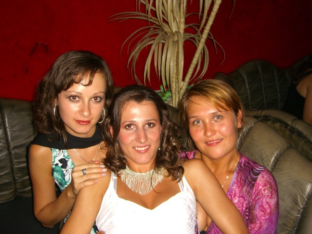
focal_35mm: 38
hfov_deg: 49.0
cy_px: 117
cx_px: 156
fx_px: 343
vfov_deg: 37.7
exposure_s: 1/60
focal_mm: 7.9
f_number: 2.8
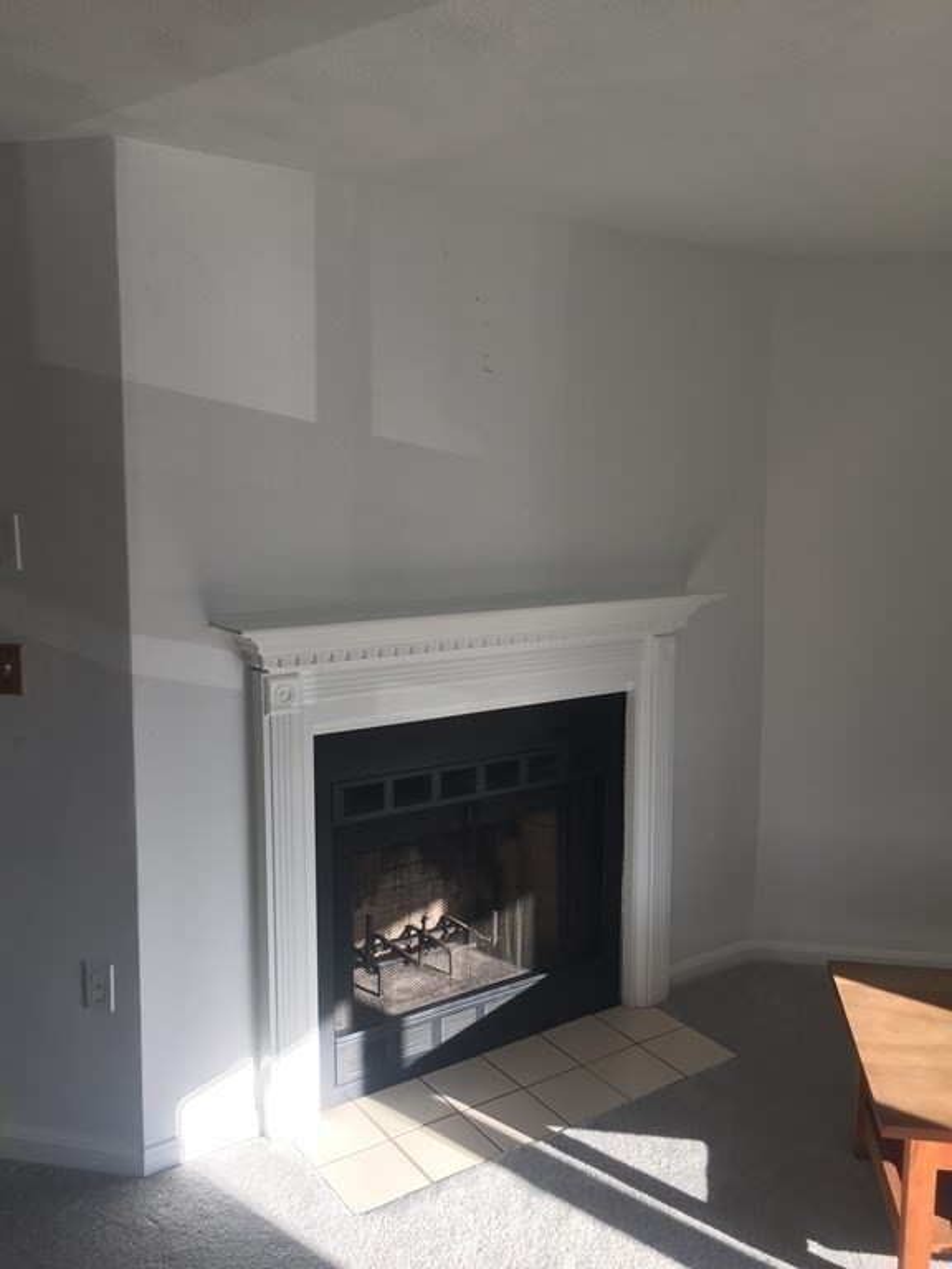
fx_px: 1063
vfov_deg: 61.7
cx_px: 476
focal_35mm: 29
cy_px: 634
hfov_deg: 48.2
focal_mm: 4.15
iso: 32
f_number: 2.2
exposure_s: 1/126
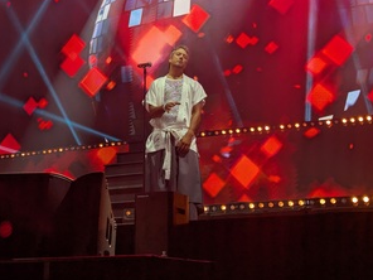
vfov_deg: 22.2
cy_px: 43
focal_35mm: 65
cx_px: 187
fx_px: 700
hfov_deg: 29.8
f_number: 1.85
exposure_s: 1/189
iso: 40
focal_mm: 6.81
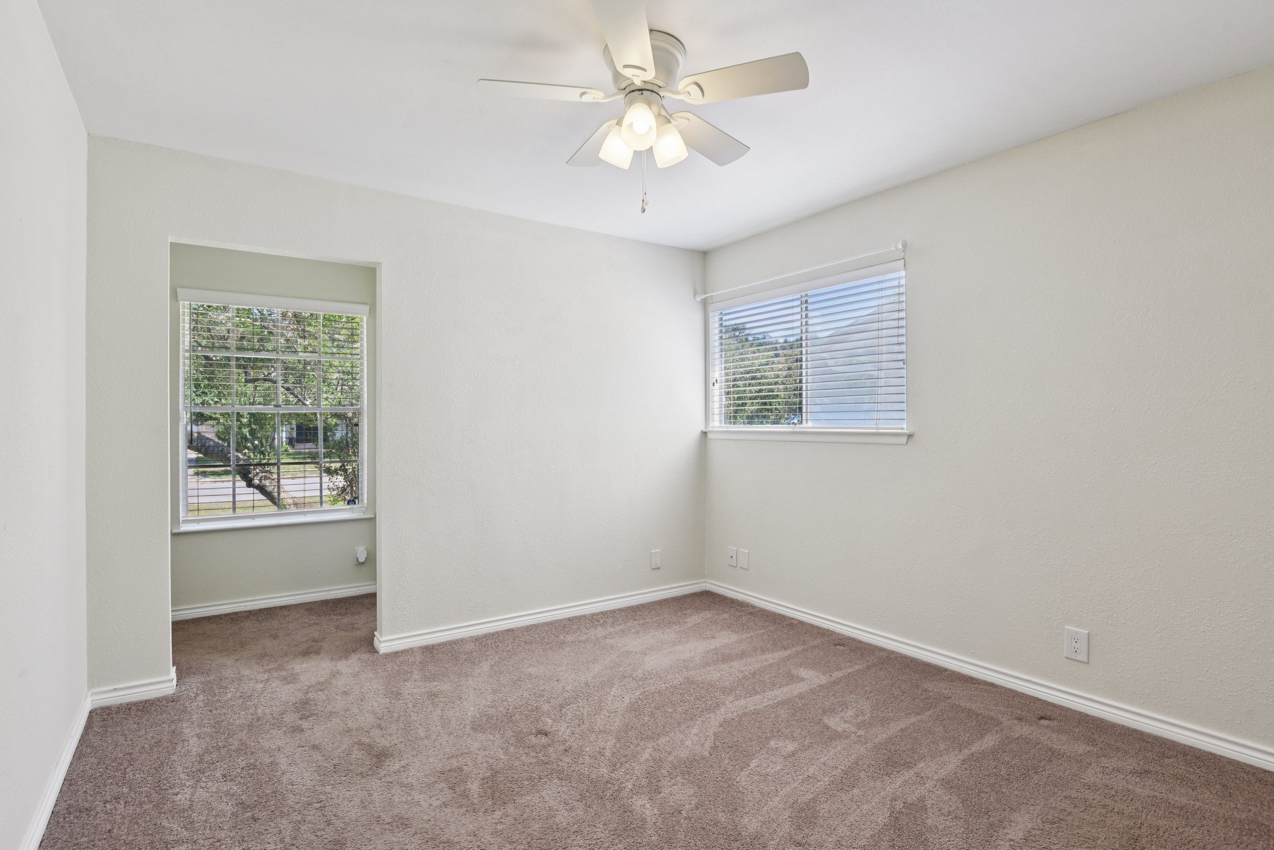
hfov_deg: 90.0
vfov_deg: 67.4
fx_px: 637
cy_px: 425
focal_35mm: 18
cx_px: 637
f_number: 8
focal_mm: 18
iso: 400
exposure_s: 1/25
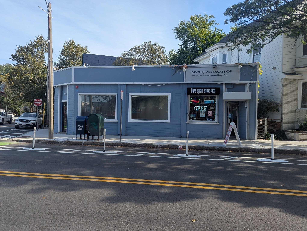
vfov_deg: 56.9
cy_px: 116
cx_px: 154
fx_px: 213
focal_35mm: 24
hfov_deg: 71.5
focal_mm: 6.81
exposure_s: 1/1471
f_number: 1.85
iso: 45
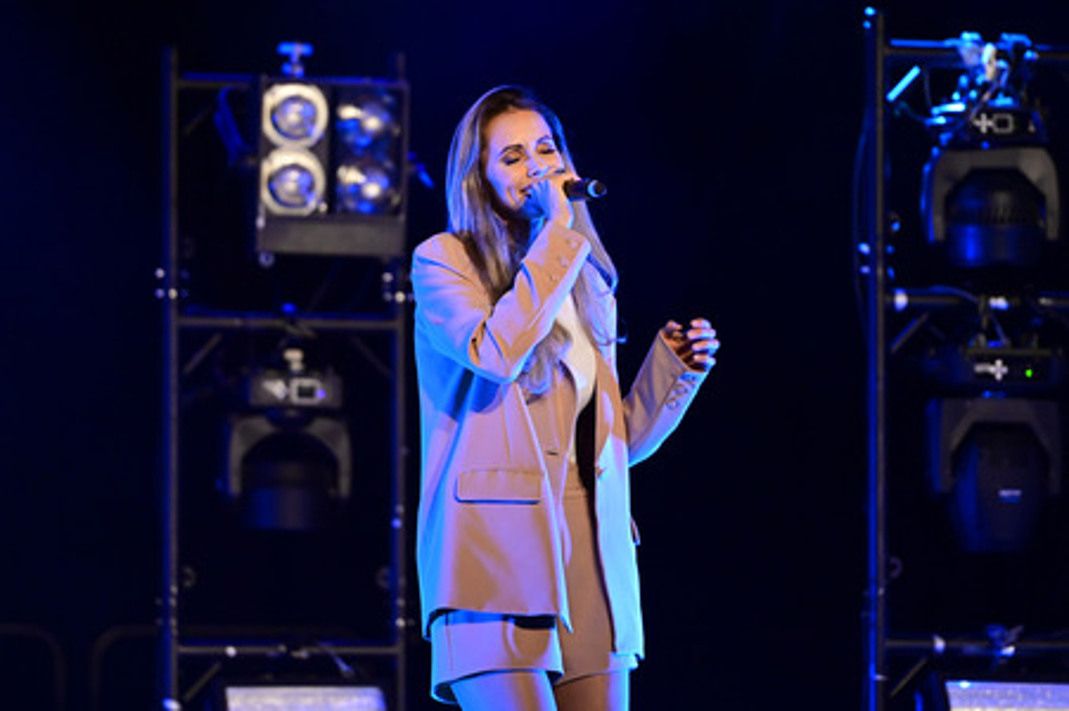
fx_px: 5934
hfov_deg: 10.3
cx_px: 534
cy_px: 356
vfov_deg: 6.9
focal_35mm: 200
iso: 5000
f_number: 2.8
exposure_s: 1/400
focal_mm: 200
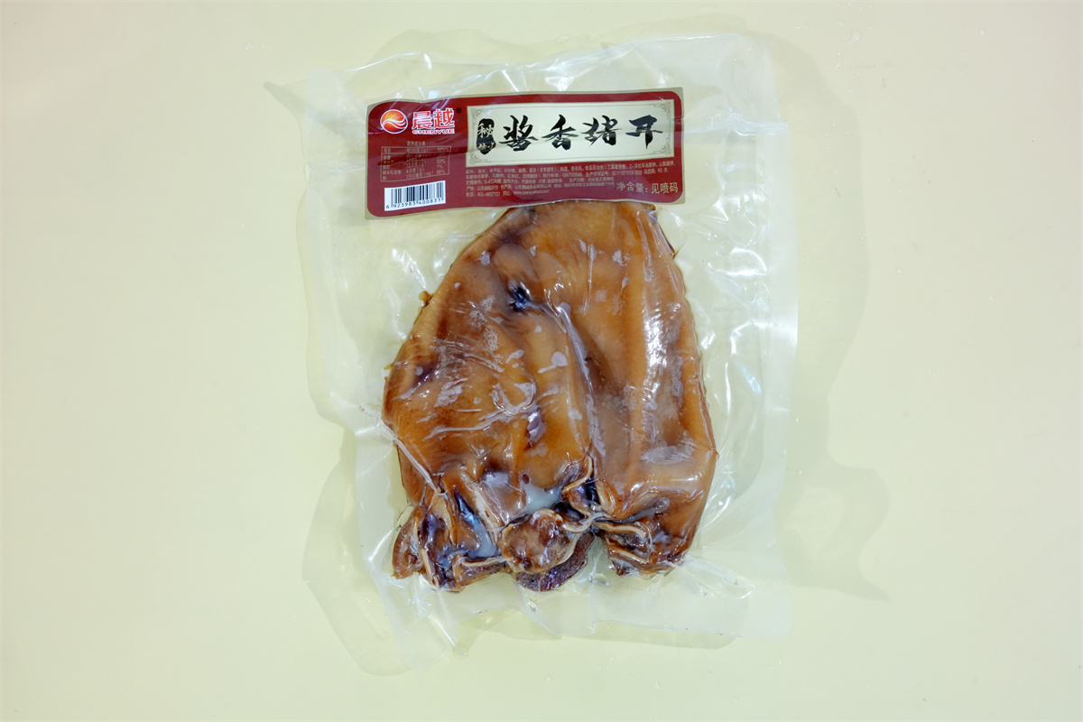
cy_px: 361
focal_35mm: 65
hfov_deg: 31.0
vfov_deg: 20.9
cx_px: 542
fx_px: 1955
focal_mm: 65
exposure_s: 1/125
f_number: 13
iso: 4000
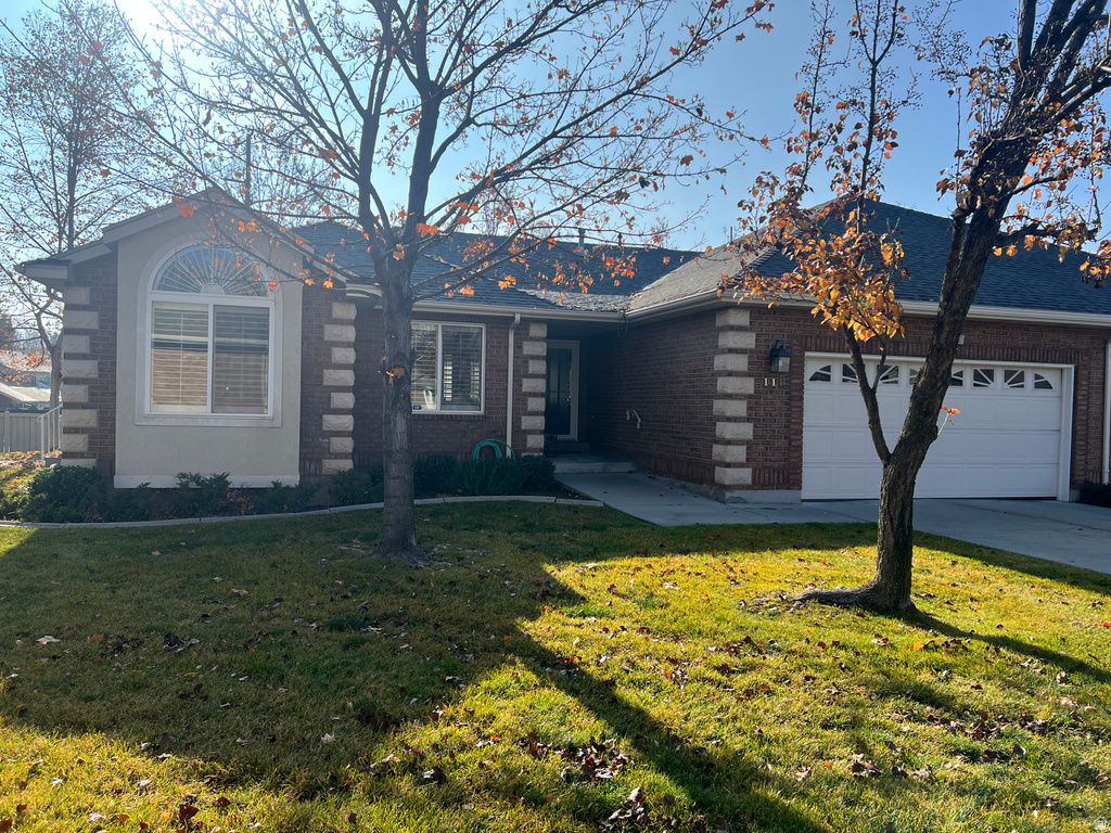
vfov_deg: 53.1
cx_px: 556
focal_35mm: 26
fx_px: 834
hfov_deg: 67.3
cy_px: 416
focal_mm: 5.7
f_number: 1.5
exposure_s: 1/2632
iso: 50
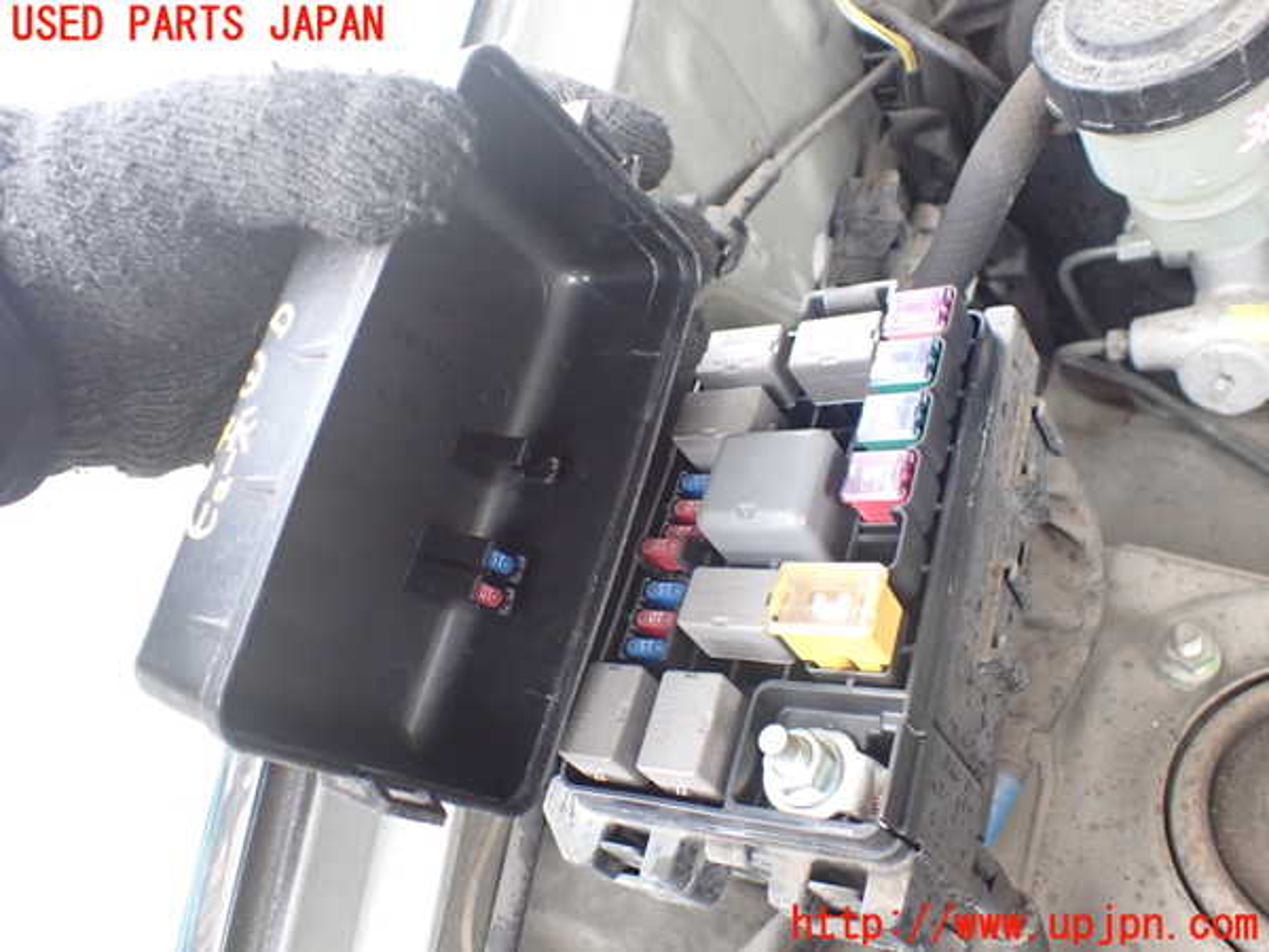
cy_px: 476
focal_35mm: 30
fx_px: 1100
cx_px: 634
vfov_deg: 46.8
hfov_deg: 60.0
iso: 800
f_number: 2.3
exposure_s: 1/100
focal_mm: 5.4
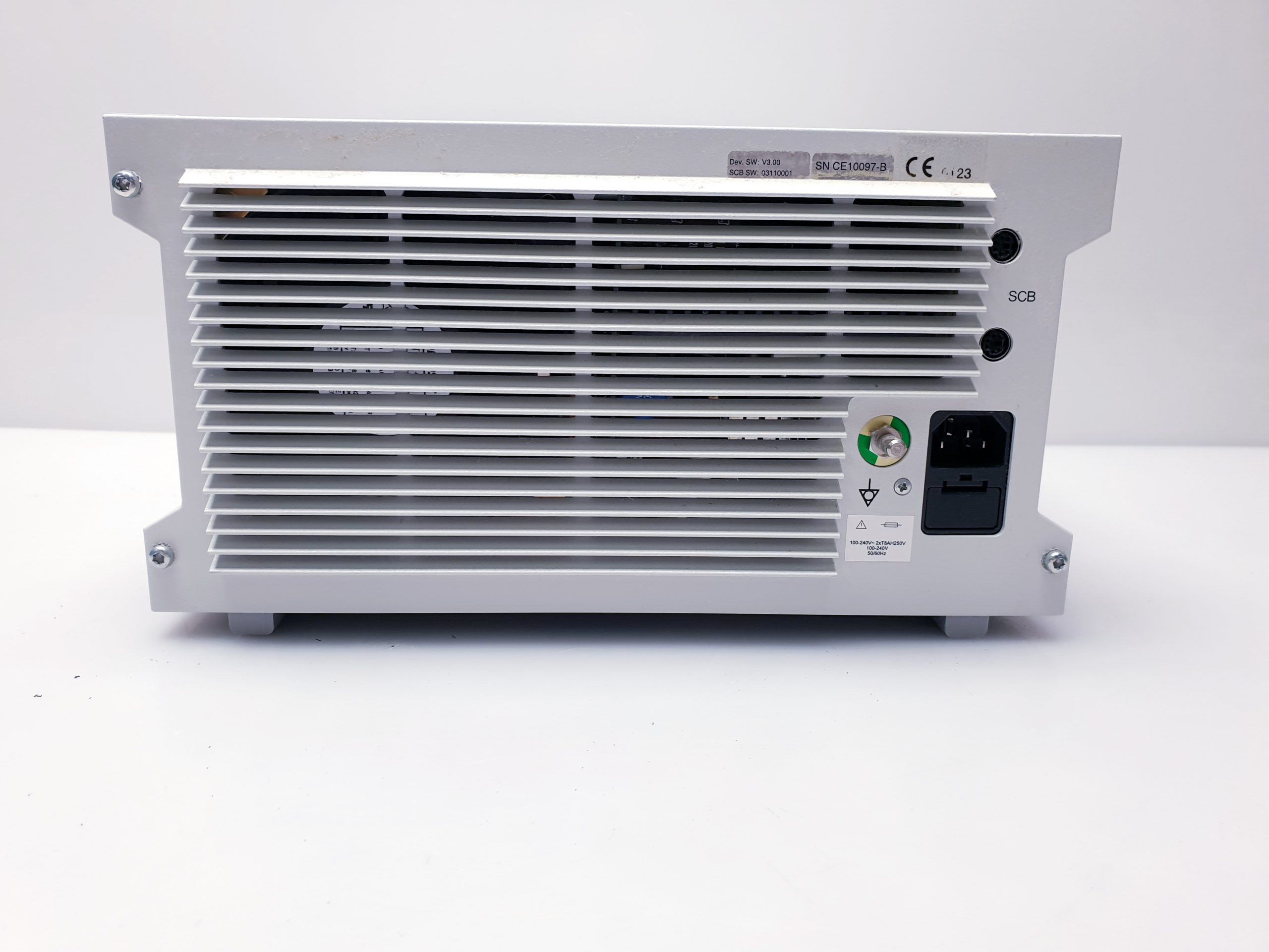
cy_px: 476
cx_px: 634
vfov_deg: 53.1
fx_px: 953
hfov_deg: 67.3
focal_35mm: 26
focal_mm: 4.3
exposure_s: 1/100
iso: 80
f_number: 2.4
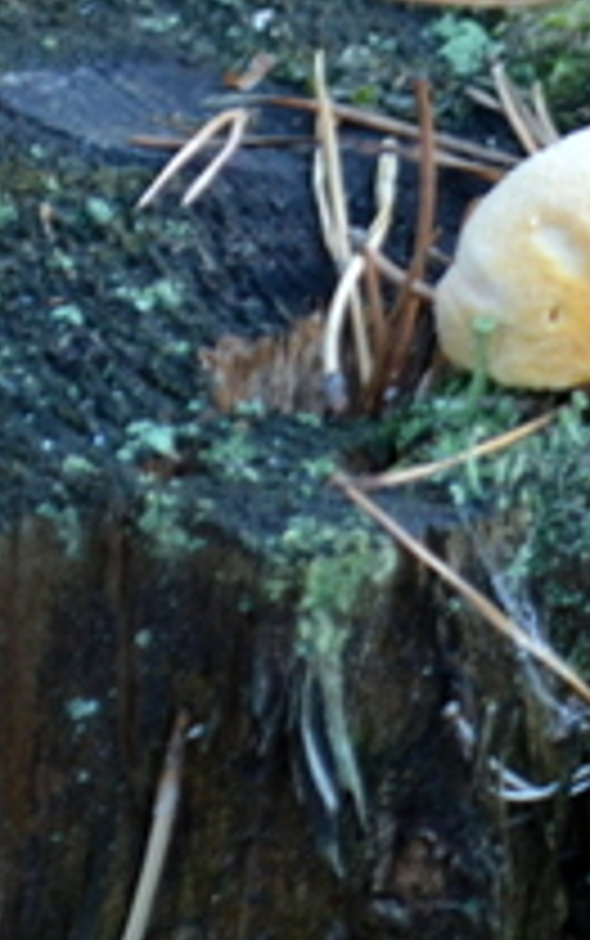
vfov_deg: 6.5
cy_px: 540
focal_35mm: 322
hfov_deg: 4.1
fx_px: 8266
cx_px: 1063
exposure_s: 1/40
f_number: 5.6
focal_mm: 55
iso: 800
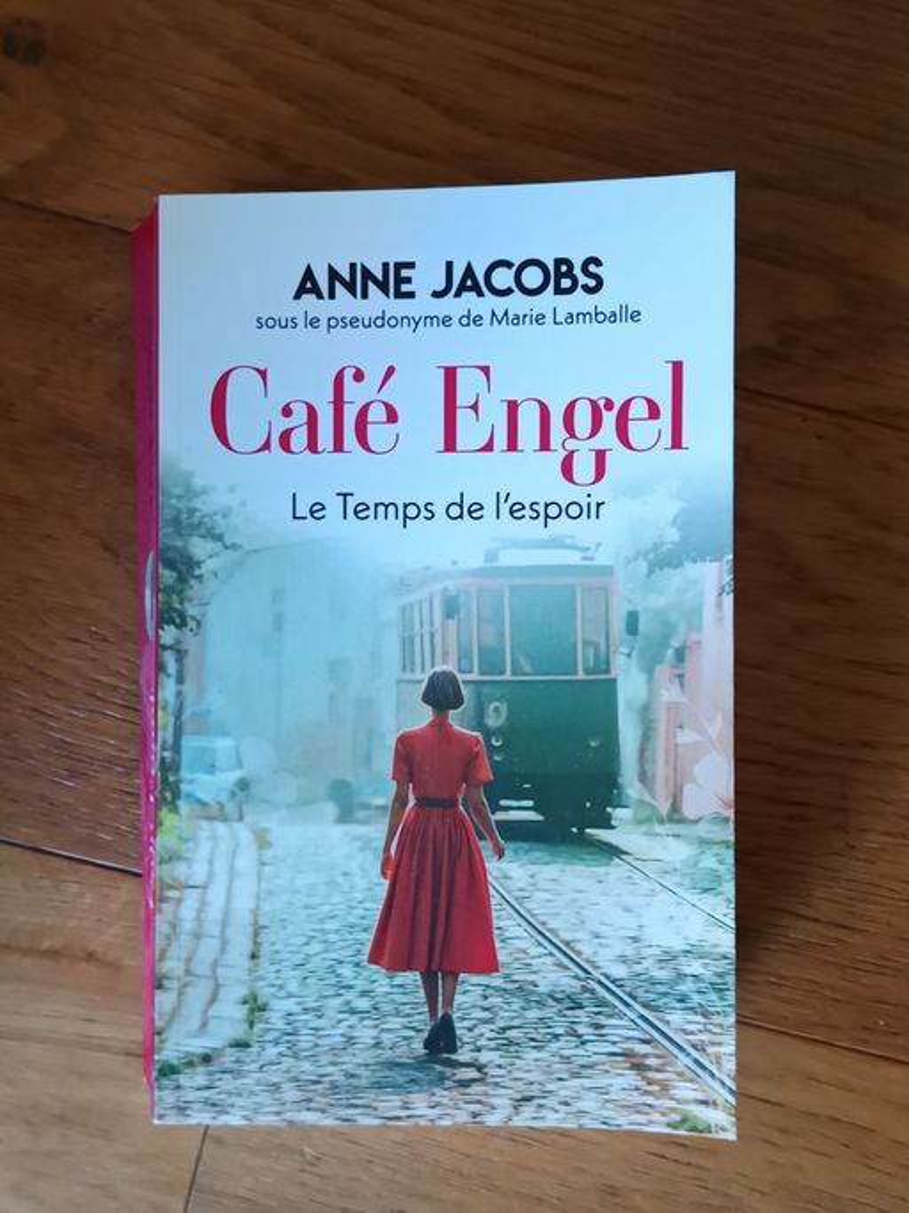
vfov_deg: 71.6
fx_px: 841
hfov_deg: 56.8
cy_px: 606
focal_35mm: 24
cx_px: 454
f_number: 1.7
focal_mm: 5.31
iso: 1181
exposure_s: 1/25
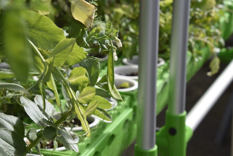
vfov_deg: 11.4
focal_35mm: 120
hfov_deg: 17.0
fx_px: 777
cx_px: 116
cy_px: 78
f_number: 9
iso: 200
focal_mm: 80
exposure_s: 1/320
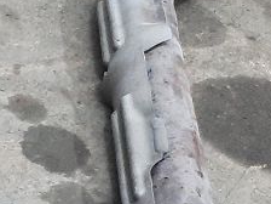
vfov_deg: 10.3
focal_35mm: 134
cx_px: -398
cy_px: 385
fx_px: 1049
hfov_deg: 11.7
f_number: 2
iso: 400
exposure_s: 1/50
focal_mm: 4.6
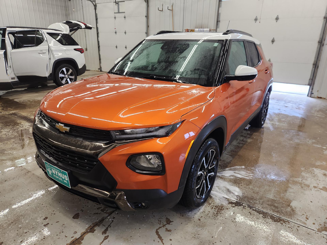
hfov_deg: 73.9
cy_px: 122
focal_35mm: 23
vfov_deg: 58.9
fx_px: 217
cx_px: 164
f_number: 1.8
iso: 100
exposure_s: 1/120
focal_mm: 5.4
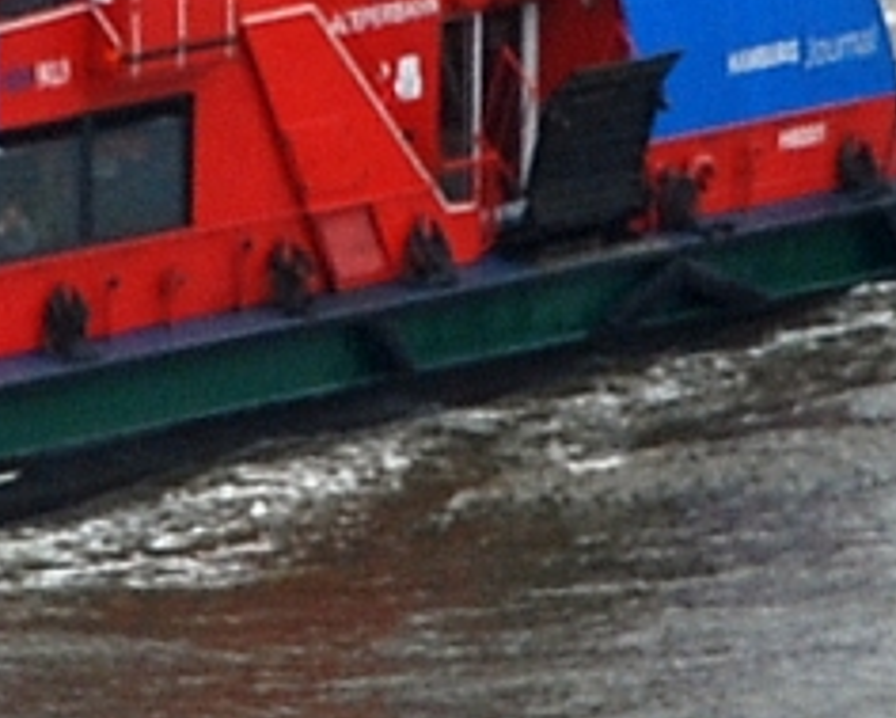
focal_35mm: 826
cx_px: 99
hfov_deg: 2.3
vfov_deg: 1.9
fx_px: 21914
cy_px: -142
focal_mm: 135
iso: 200
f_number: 9
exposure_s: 1/125
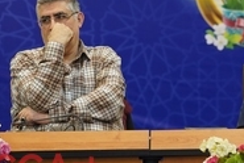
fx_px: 2967
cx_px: 303
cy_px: -5
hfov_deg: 4.7
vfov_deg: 3.2
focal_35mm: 437
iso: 1000
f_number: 2.8
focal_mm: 135
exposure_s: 1/160
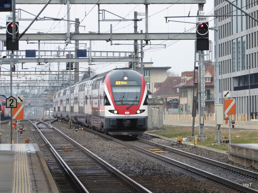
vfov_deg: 6.2
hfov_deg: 8.3
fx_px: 1774
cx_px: 129
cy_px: 96
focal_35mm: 238
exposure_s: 1/100
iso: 125
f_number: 5.6
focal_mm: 38.4
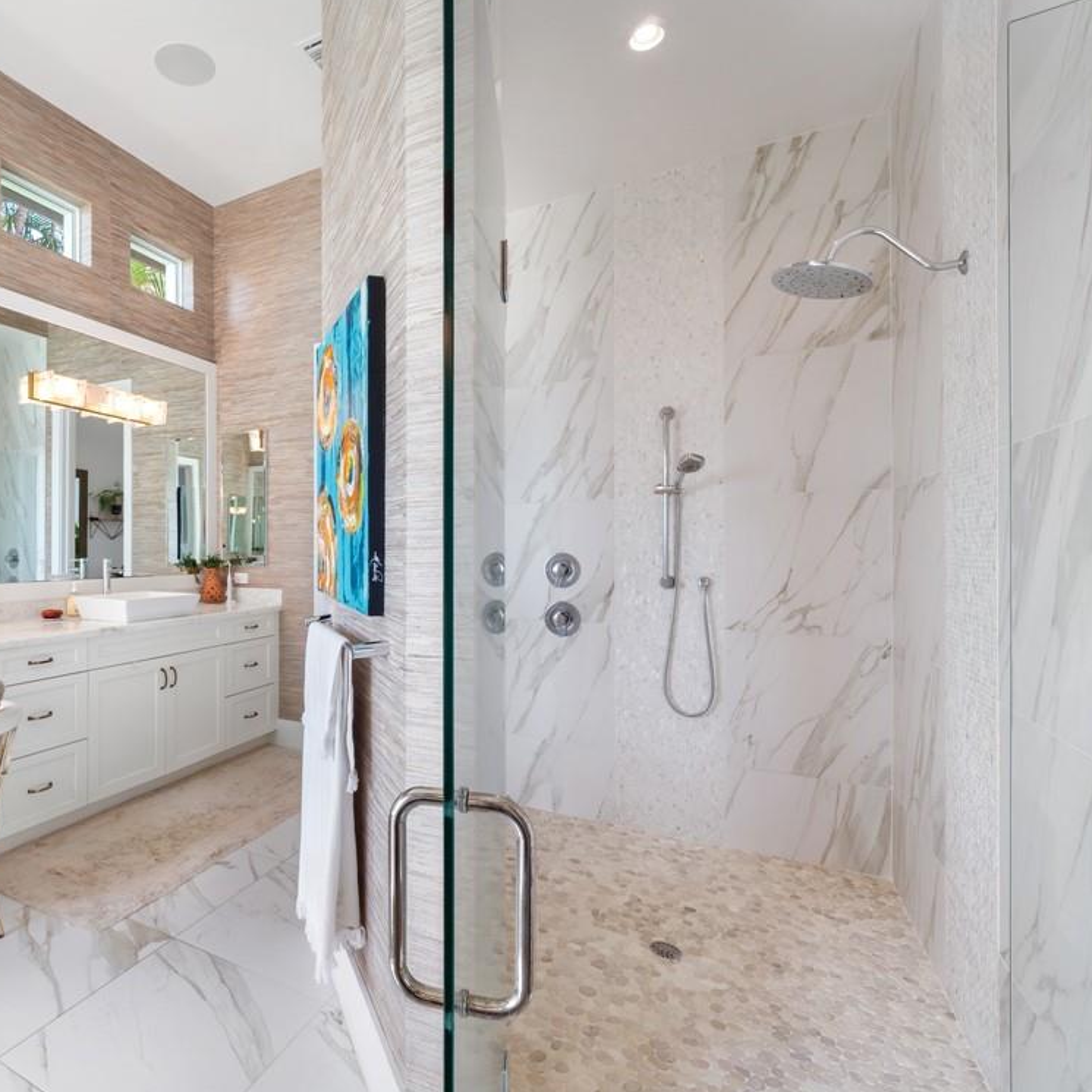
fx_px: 607
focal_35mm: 17
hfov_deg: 80.9
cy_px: 544
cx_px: 356
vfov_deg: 84.0
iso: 200
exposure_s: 1/15
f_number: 7.1
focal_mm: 7
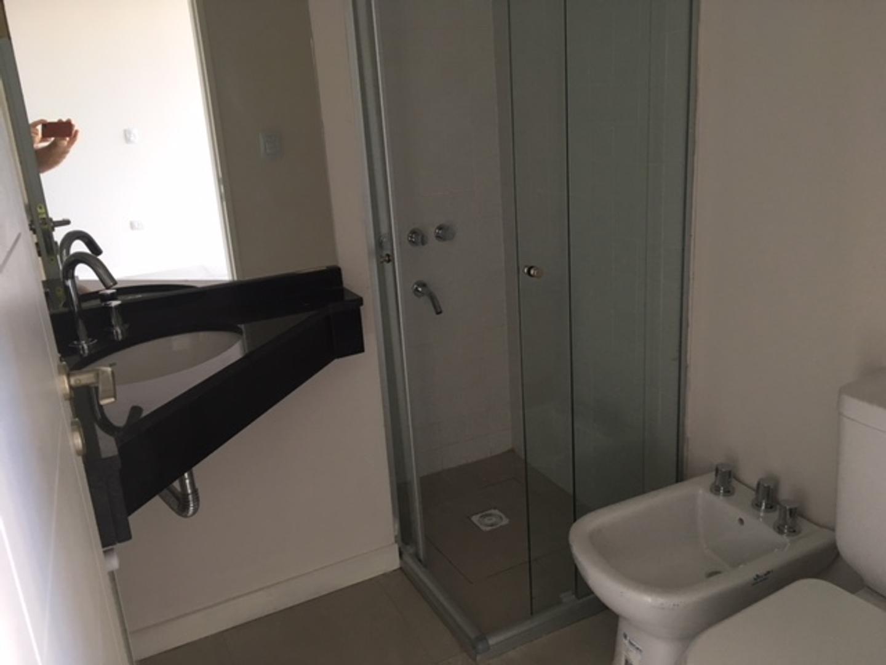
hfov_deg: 61.7
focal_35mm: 29
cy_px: 332
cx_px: 443
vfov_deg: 48.2
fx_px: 742
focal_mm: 4.15
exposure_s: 1/33
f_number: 2.2
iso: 100
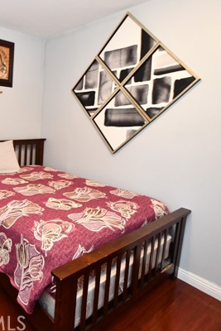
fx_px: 221
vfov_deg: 73.7
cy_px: 158
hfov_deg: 49.1
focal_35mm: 24
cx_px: 35
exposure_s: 1/60
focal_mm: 10
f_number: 4
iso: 1800
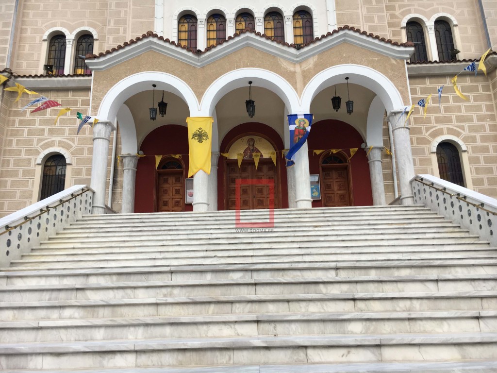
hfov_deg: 61.7
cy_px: 186
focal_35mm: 29
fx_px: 416
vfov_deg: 48.2
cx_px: 248
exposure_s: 1/100
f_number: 2.2
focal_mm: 4.15
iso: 32
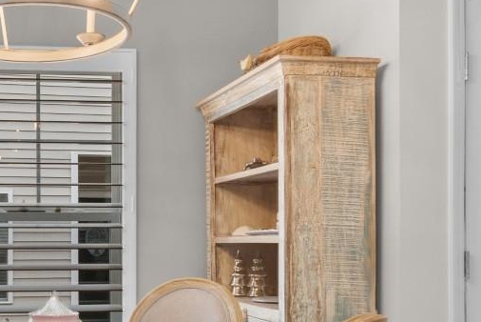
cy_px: 234
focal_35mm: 48
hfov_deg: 38.3
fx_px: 642
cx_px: 47
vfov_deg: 27.8
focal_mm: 10
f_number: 4.5
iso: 100
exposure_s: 1/3
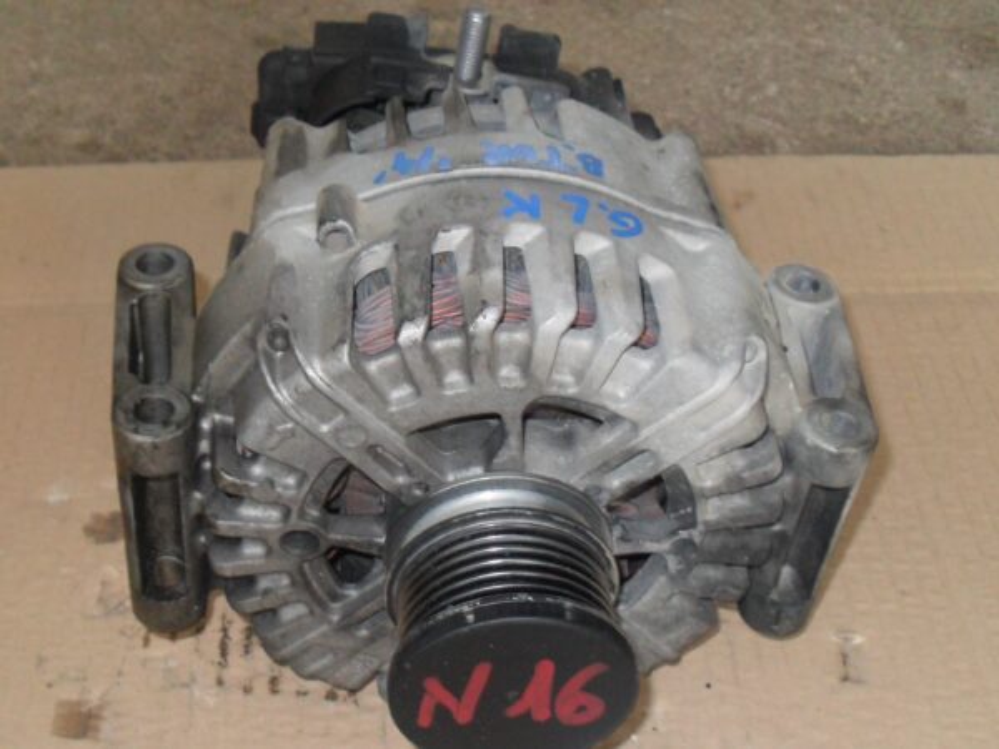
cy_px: 374
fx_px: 1010
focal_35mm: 35
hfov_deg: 52.6
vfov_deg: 40.7
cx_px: 500
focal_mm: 6.3
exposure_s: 1/45
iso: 200
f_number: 3
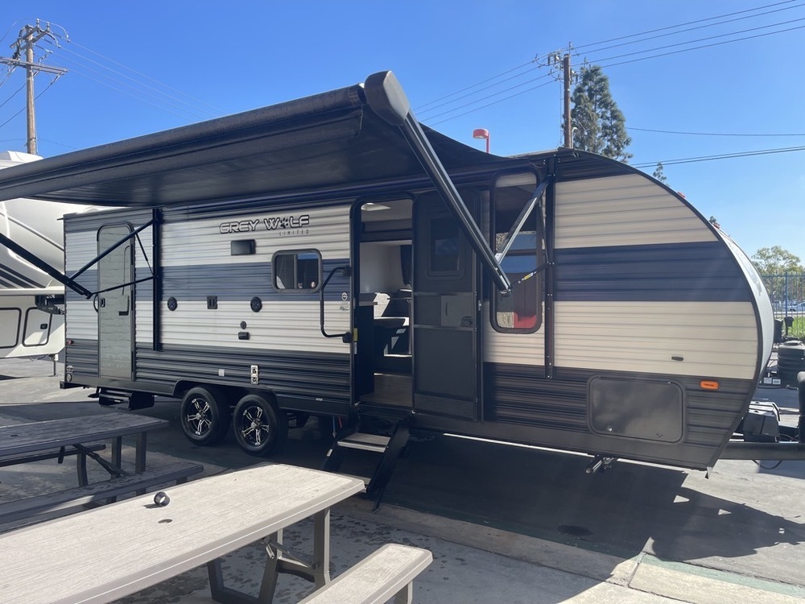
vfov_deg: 54.9
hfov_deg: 69.4
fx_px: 581
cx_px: 402
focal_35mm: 25
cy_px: 302
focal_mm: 5.1
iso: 32
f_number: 1.6
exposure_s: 1/1266
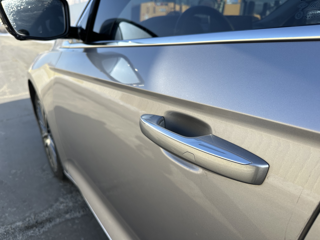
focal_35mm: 24
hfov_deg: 71.6
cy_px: 120
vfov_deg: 56.8
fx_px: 222
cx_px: 160
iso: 80
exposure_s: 1/1639
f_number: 1.78
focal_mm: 6.86
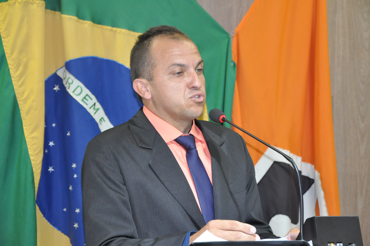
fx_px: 1232
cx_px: 185
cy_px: 123
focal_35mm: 120
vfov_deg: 11.4
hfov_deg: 17.1
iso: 2000
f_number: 5.3
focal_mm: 80
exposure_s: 1/60
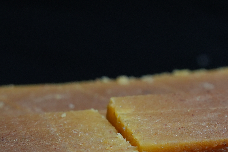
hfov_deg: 7.1
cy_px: 209
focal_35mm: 281
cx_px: 447
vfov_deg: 4.9
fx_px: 1779
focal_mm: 50
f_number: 6.3
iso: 640
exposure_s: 1/100
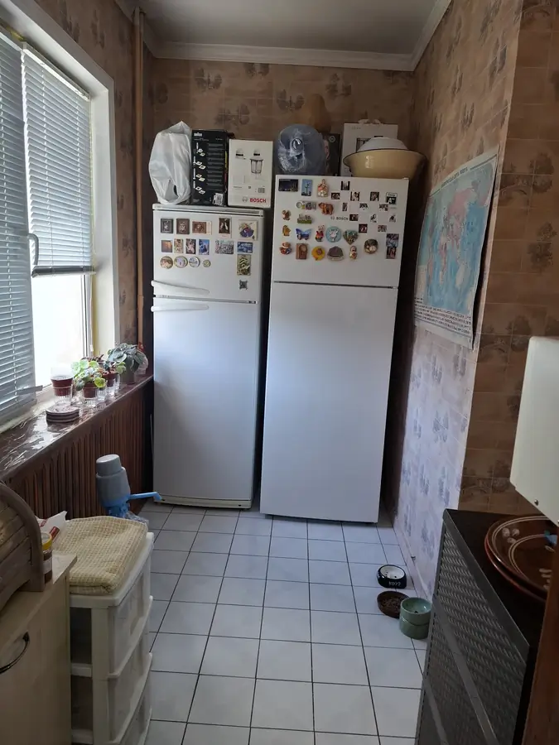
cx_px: 280
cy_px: 372
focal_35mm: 23
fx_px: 495
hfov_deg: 58.9
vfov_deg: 73.9
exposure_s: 1/100
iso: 100
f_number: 1.8
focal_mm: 5.54
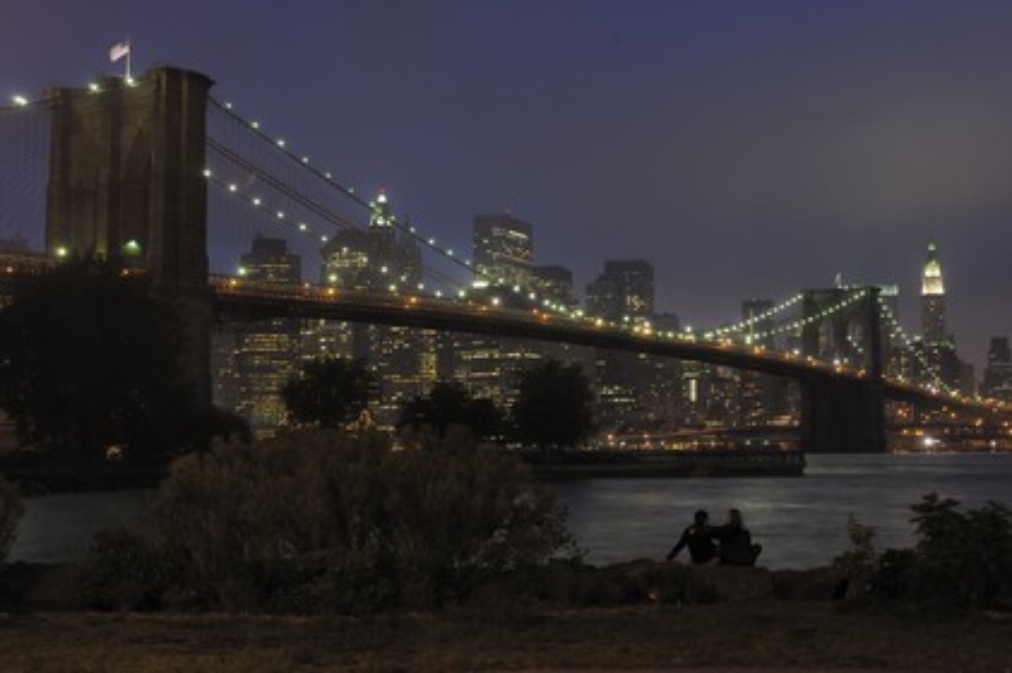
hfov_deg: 38.9
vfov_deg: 26.4
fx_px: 1433
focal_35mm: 51
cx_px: 506
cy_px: 336
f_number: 8
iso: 100
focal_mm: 34
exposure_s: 4
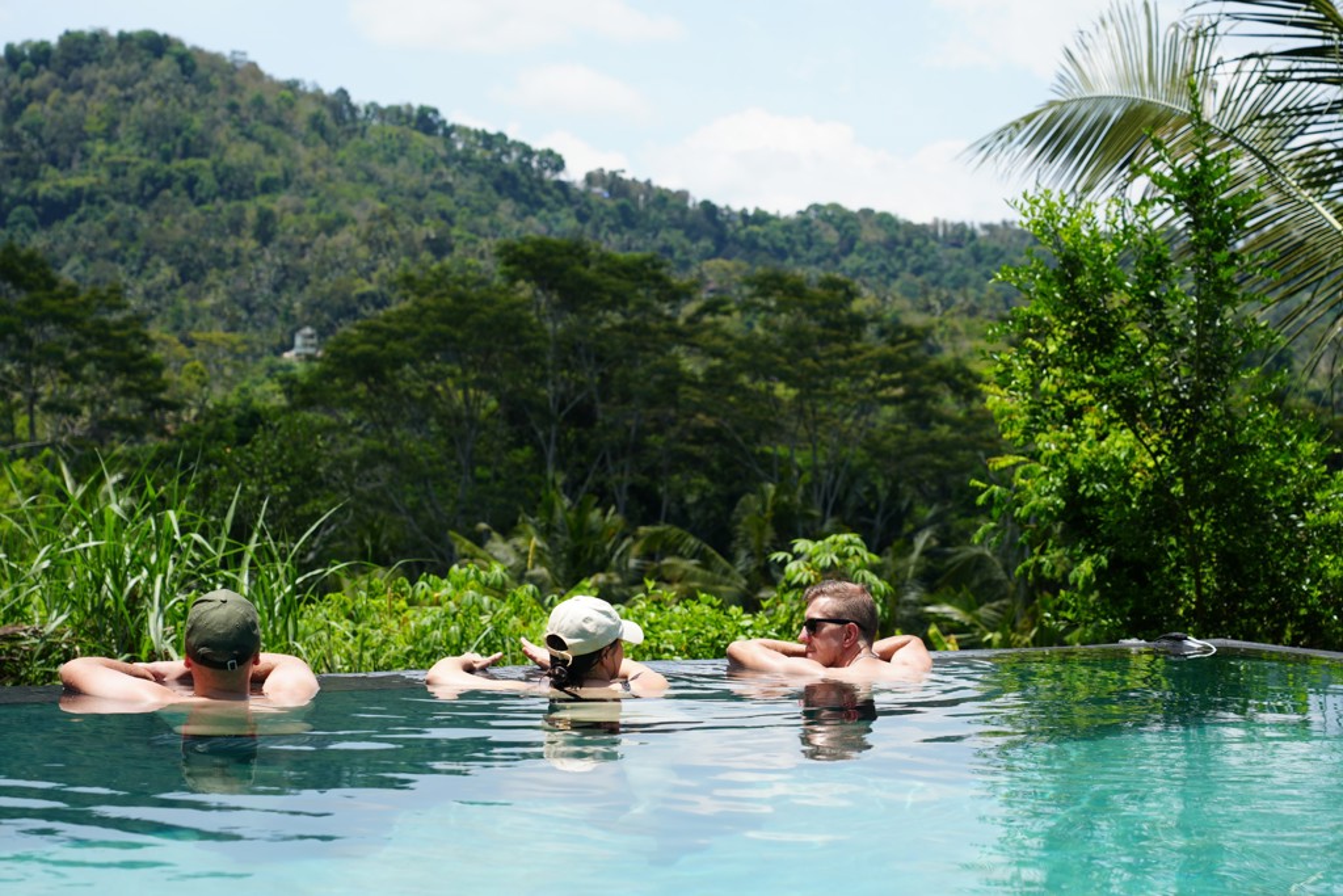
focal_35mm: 59
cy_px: 448
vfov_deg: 23.0
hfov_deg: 33.9
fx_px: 2201
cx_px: 672
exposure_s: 1/500
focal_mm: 59
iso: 100
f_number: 5
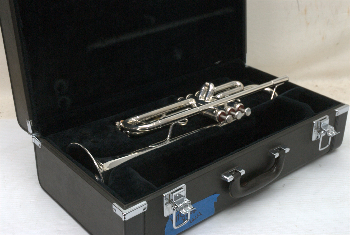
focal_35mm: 57
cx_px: 175
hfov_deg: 35.0
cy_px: 118
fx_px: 555
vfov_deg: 23.9
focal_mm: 38
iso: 100
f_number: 8
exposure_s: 1/2.5
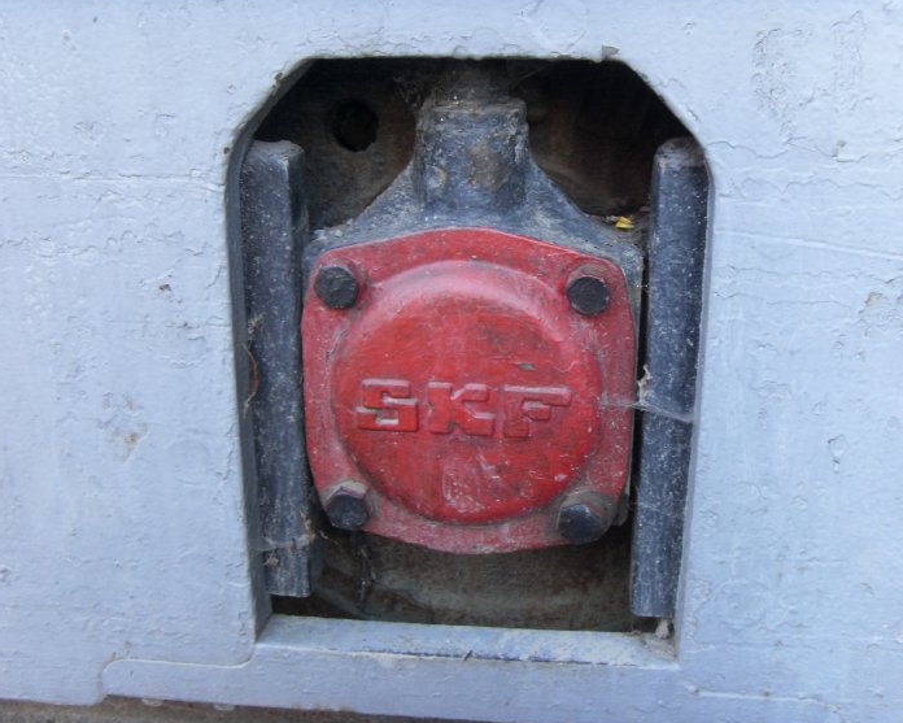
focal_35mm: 41
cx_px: 464
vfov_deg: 36.5
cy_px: 362
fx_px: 1096
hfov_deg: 44.8
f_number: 3.5
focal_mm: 6.6
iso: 200
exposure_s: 1/45
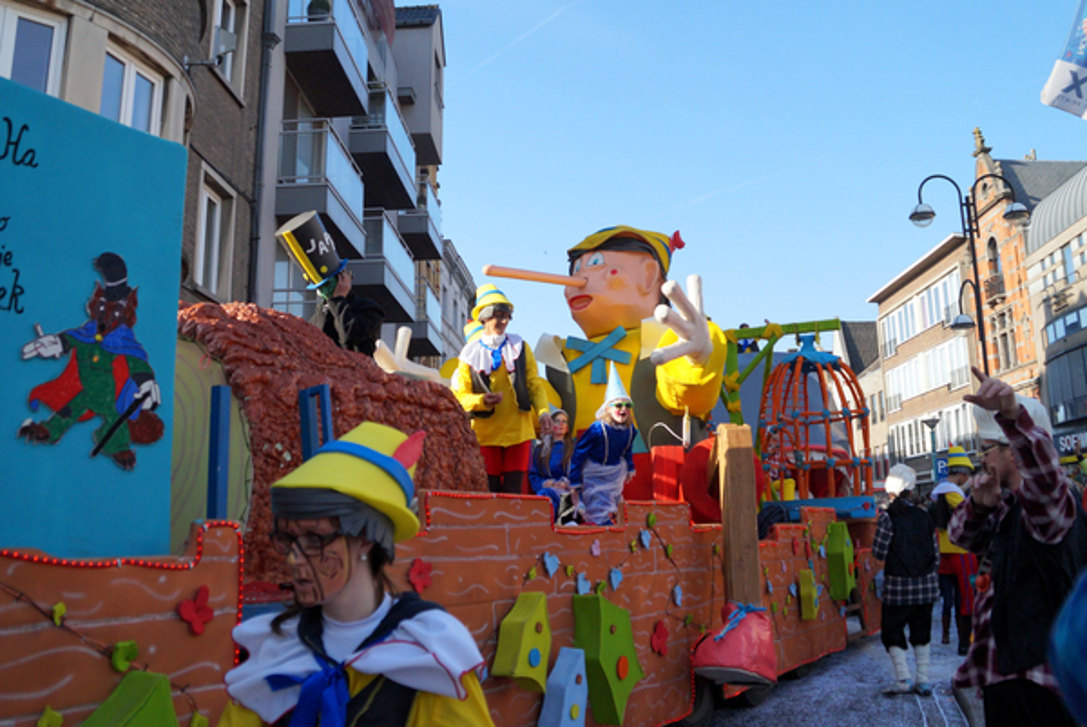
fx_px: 816
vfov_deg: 48.0
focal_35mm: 27
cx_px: 544
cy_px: 364
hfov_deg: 67.3
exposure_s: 1/2000
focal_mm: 18
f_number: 4
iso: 500
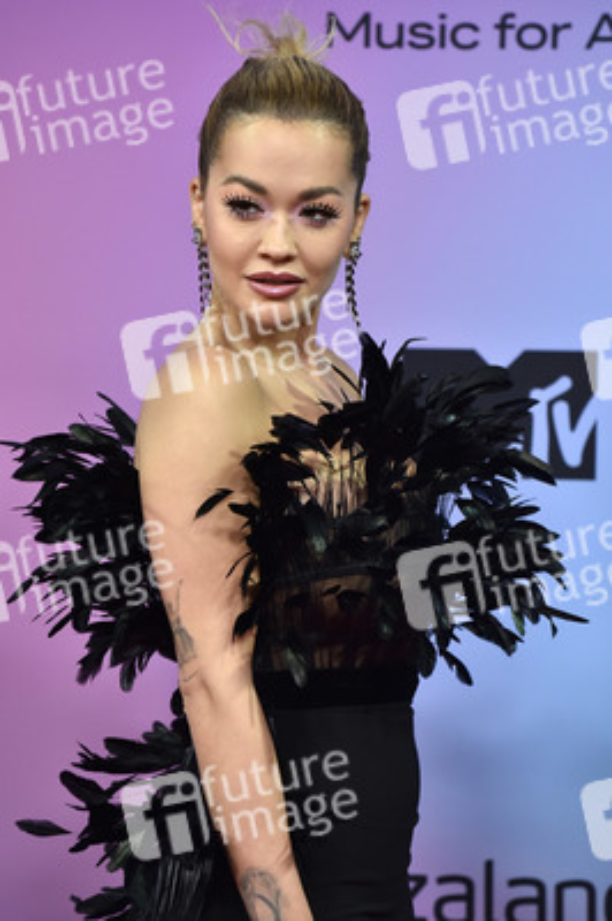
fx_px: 4087
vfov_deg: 12.8
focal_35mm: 160
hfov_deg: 8.6
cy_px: 460
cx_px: 306
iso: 2000
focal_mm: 160
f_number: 5.6
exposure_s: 1/200
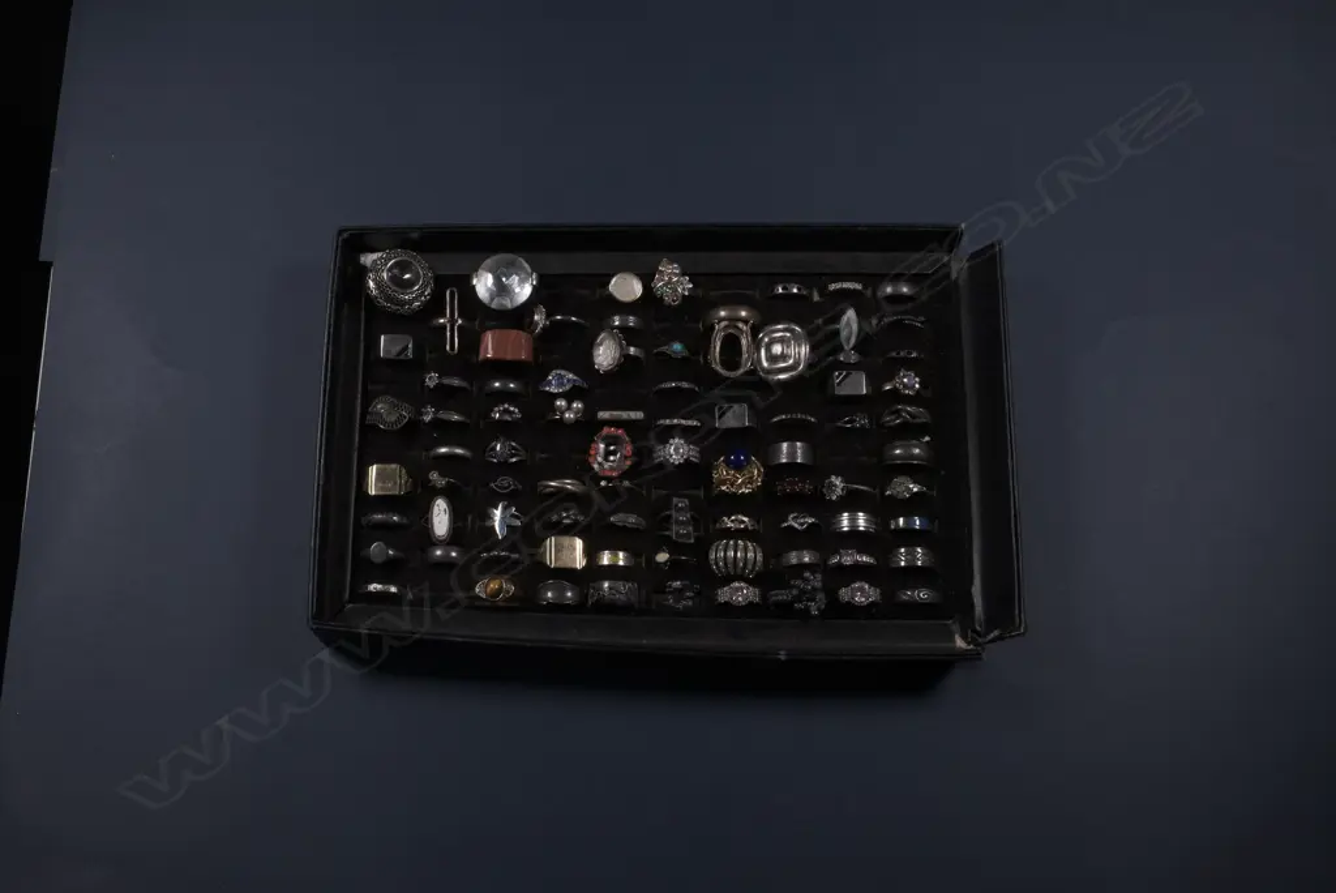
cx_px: 668
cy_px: 446
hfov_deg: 44.5
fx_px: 1634
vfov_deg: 30.6
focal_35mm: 44
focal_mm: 29.2
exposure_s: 1/125
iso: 1250
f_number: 16
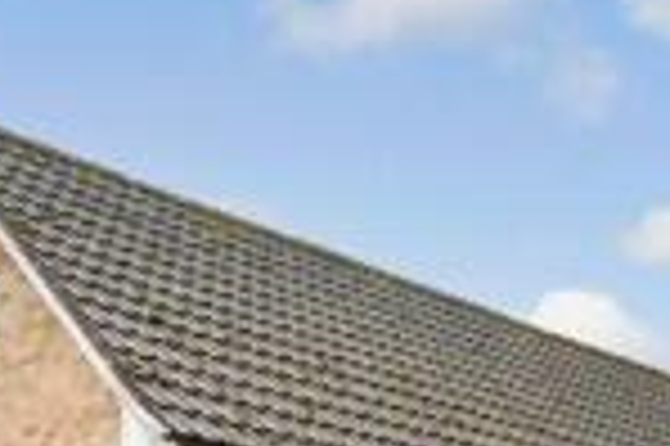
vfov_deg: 17.3
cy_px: 773
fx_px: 1227
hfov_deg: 25.6
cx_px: 902
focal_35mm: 66
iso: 400
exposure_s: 1/250
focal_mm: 10
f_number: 8
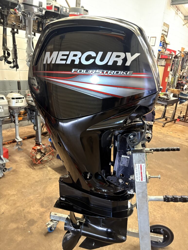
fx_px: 188
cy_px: 125
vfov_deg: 67.3
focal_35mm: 26
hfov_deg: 53.1
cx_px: 94
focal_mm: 5.96
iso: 800
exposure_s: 1/25
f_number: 1.6
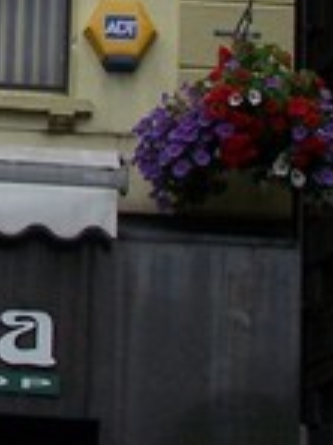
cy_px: -156
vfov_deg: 9.4
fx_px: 2655
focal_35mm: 207
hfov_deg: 7.0
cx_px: -249
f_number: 4
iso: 80
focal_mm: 8.5
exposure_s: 1/800
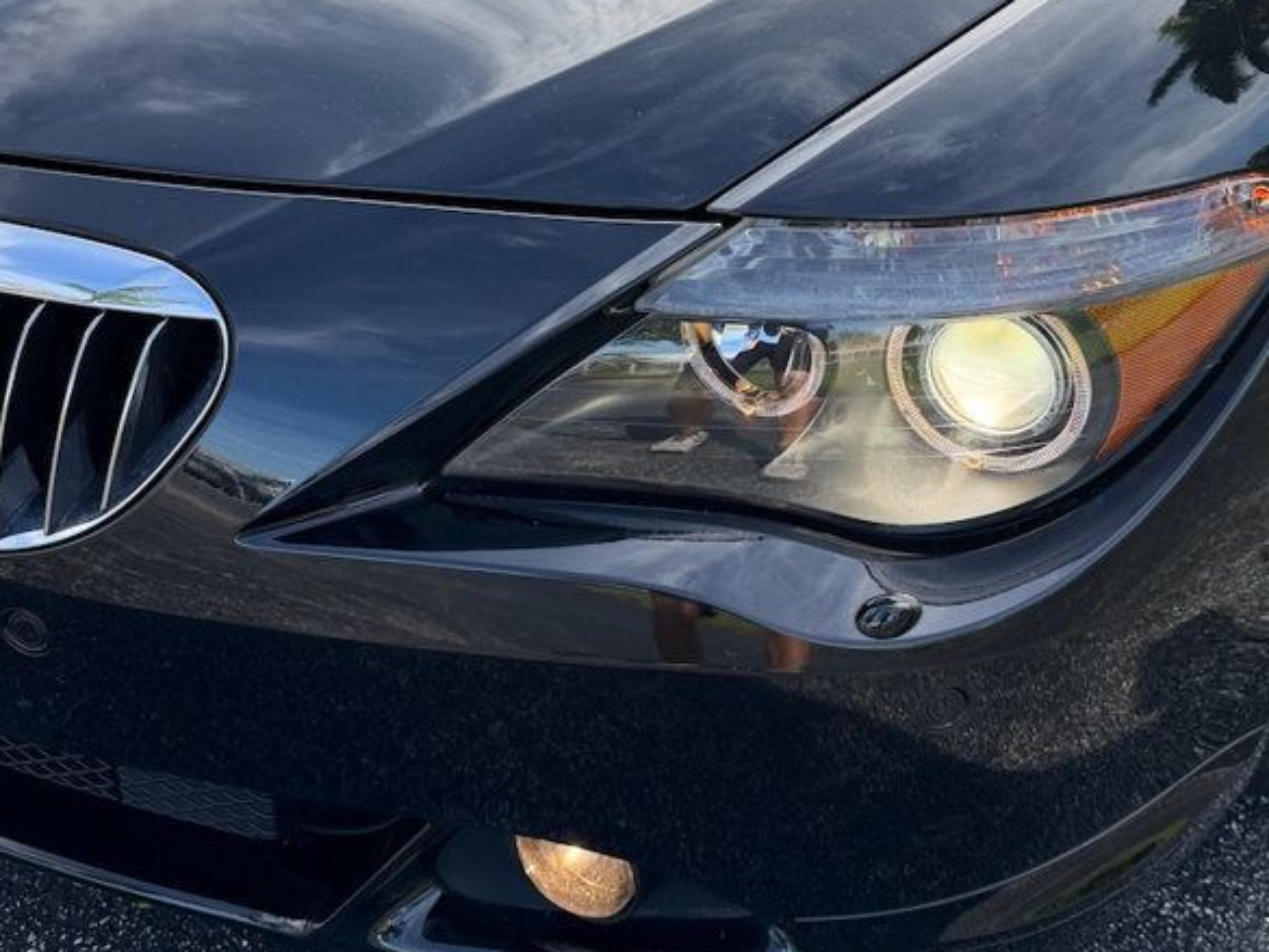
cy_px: 358
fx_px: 1540
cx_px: 646
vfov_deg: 34.2
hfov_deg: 44.8
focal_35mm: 42
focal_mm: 6.76
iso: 100
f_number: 1.78
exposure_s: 1/1585
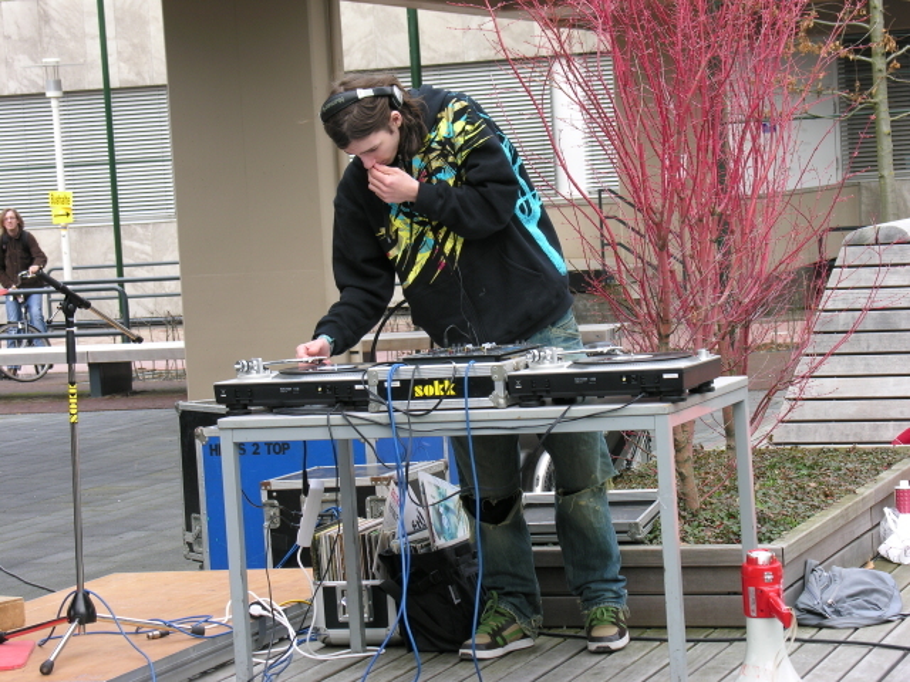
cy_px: 341
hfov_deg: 18.9
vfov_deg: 14.2
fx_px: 2734
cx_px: 455
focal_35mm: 104
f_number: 4.7
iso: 50
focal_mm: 26.5
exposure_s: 1/70.4
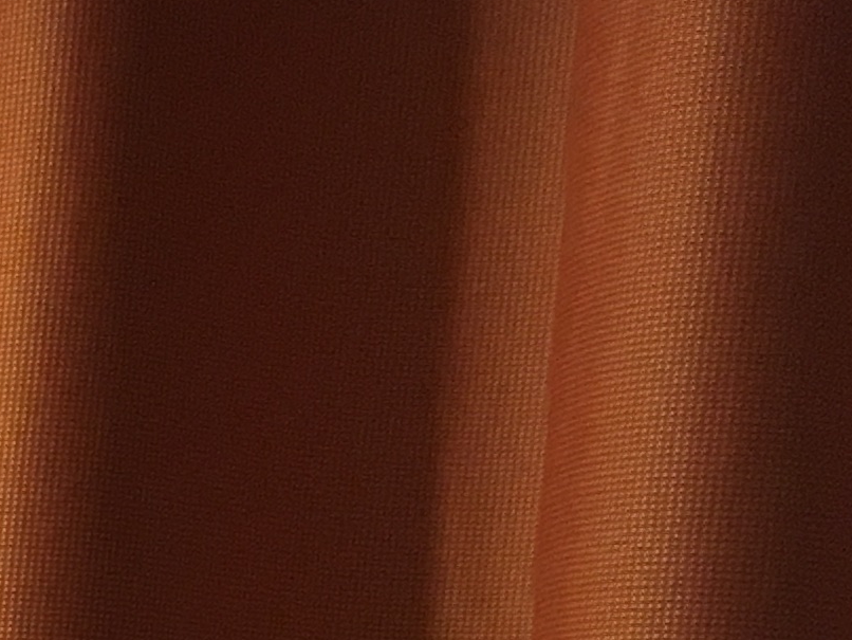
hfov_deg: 11.5
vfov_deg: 9.2
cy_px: 1507
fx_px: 3570
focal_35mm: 145
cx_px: -1103
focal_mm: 4.15
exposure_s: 1/8
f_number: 2.2
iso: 100
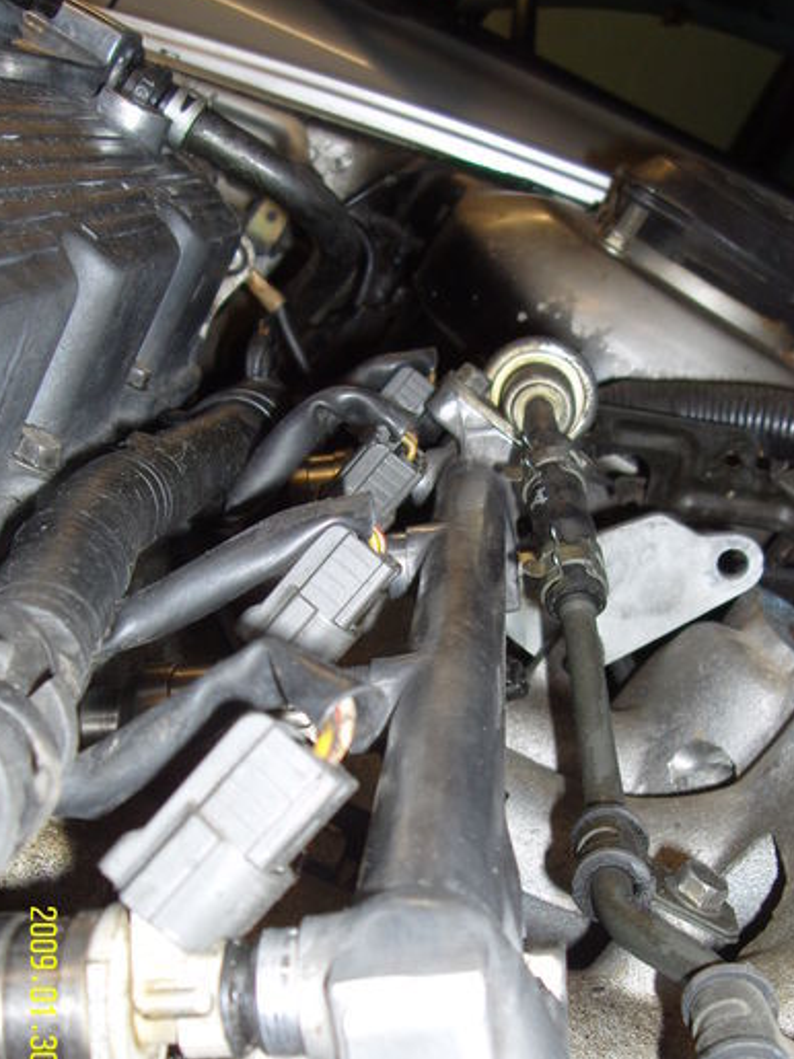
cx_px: 434
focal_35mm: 46
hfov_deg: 31.5
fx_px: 1407
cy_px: 598
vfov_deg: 41.2
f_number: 2.8
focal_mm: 6.2
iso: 80
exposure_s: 1/40
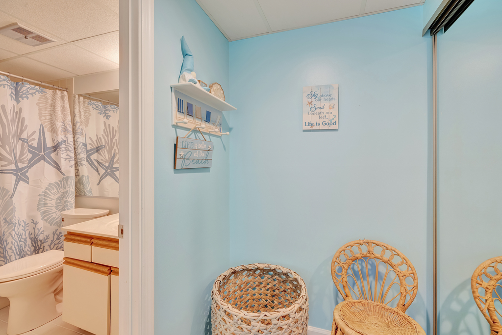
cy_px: 168
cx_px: 251
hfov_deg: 100.4
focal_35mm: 15
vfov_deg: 77.3
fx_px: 209
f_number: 8
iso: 320
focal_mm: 15
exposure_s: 1/5
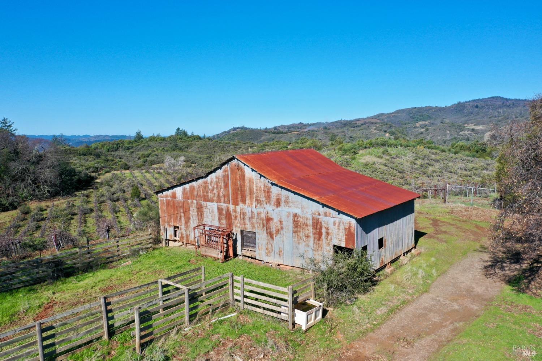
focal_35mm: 28
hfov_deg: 65.5
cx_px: 271
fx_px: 422
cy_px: 180
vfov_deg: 46.4
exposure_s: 1/500
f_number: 5.6
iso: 100
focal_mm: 10.26
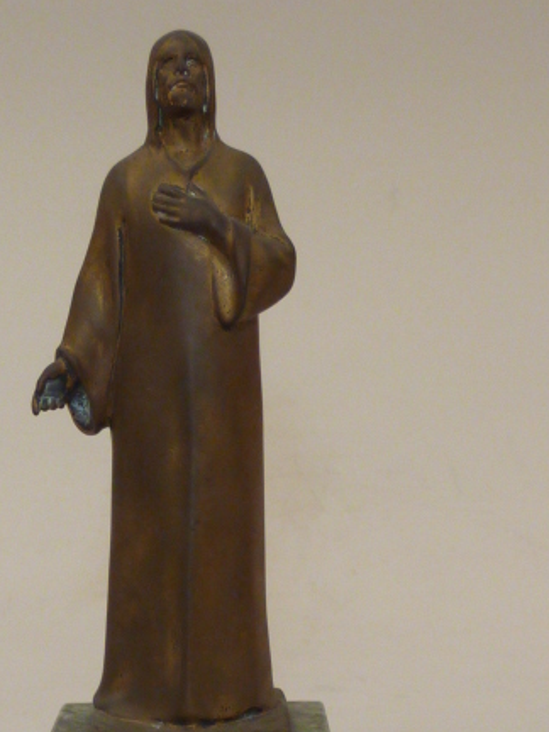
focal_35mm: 86
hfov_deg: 17.1
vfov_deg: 22.7
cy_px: 454
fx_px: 1819
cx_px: 185
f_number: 3.5
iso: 200
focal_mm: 5.3
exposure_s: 1/30
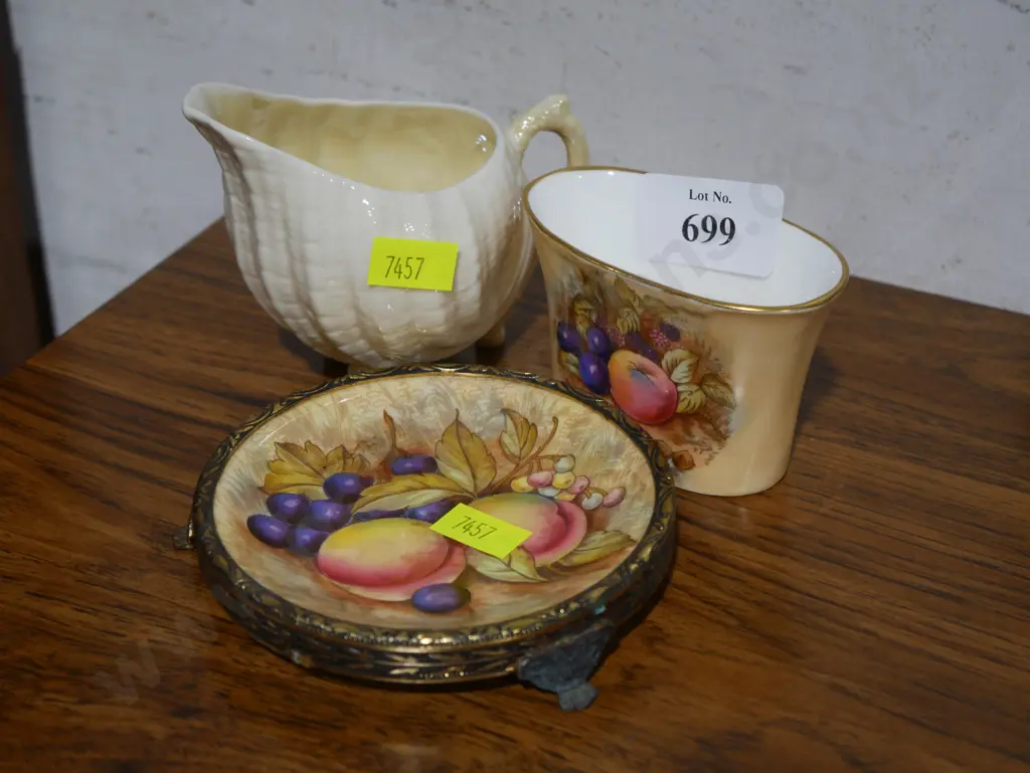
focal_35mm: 62
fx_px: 1846
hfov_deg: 31.2
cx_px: 515
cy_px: 386
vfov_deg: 23.7
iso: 500
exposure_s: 1/80
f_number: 5.4
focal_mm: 31
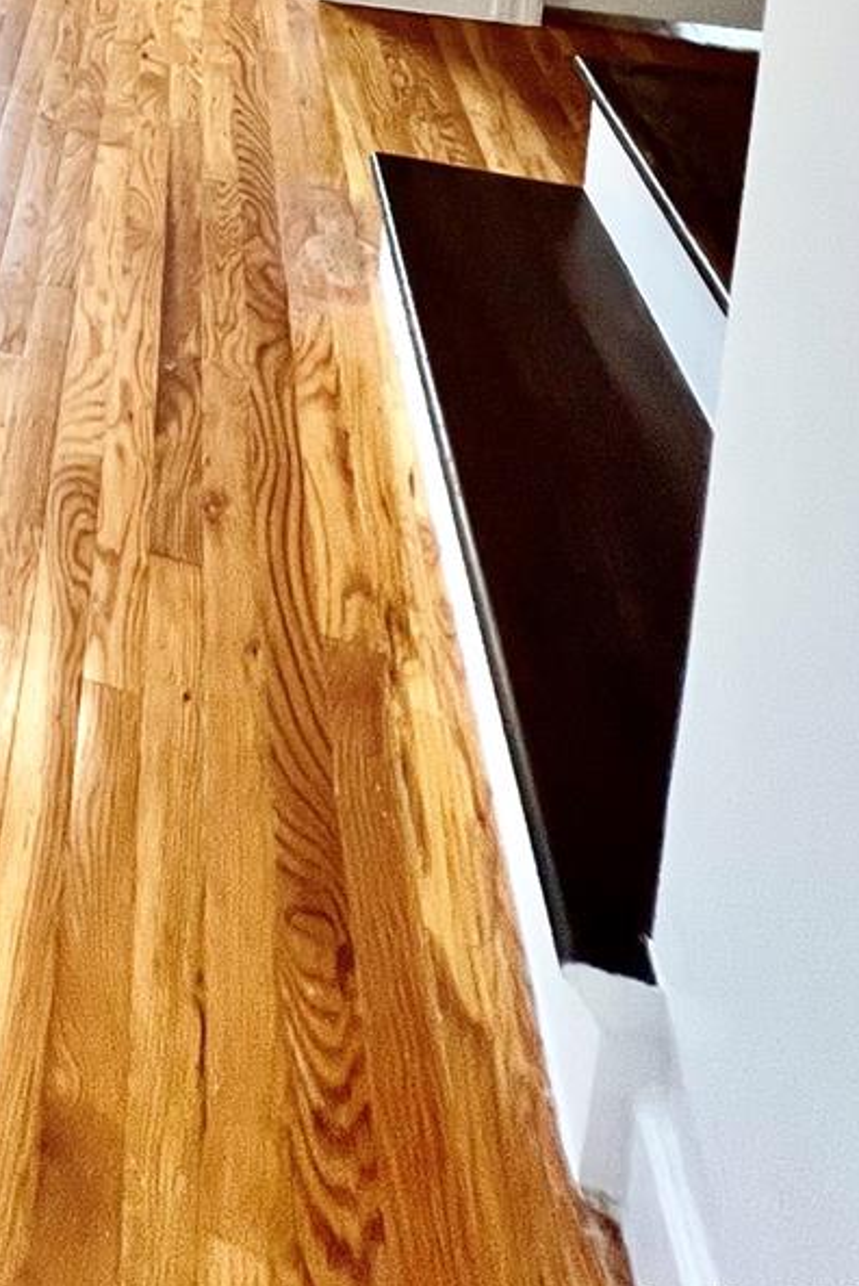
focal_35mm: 35
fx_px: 1251
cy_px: -336
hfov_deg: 28.0
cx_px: -369
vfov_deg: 37.3
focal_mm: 1.57
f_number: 1.8
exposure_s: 1/120
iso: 80
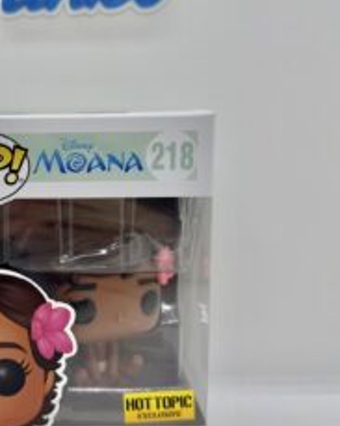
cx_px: 71
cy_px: 208
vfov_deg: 44.8
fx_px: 516
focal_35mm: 41
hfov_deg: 35.4
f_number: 1.78
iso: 80
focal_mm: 6.76
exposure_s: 1/305
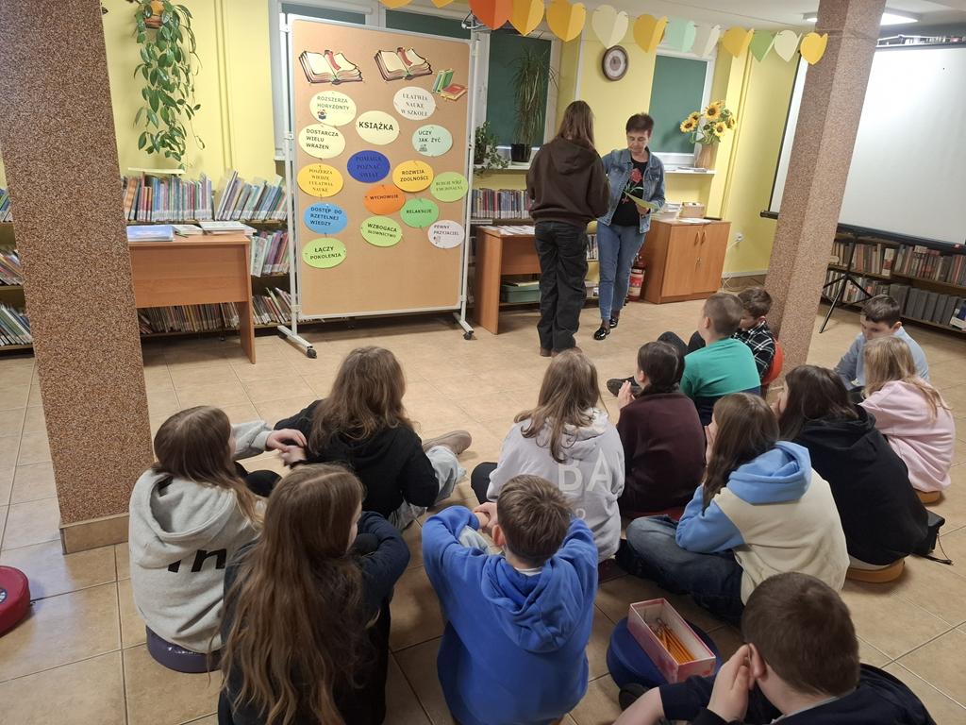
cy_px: 362
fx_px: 642
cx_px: 483
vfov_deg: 58.9
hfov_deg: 73.9
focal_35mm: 23
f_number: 1.8
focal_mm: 5.54
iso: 160
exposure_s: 1/50
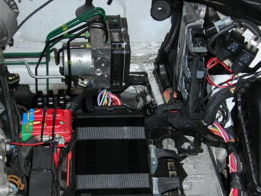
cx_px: 117
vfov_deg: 21.5
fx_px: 512
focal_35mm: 68
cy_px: 126
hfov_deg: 28.6
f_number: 3.2
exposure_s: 1/60.1
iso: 50
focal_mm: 6.3
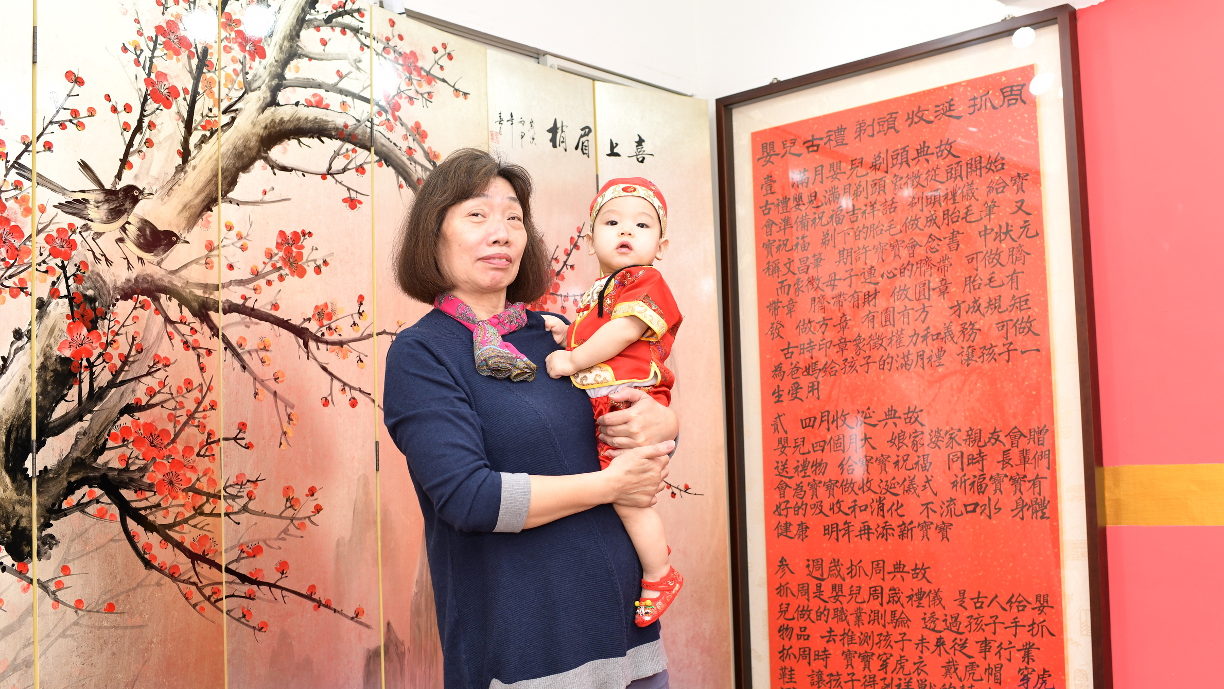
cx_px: 615
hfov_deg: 54.0
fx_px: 1201
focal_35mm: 37
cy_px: 384
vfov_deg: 32.0
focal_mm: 35
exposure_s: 1/200
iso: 800
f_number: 4.5
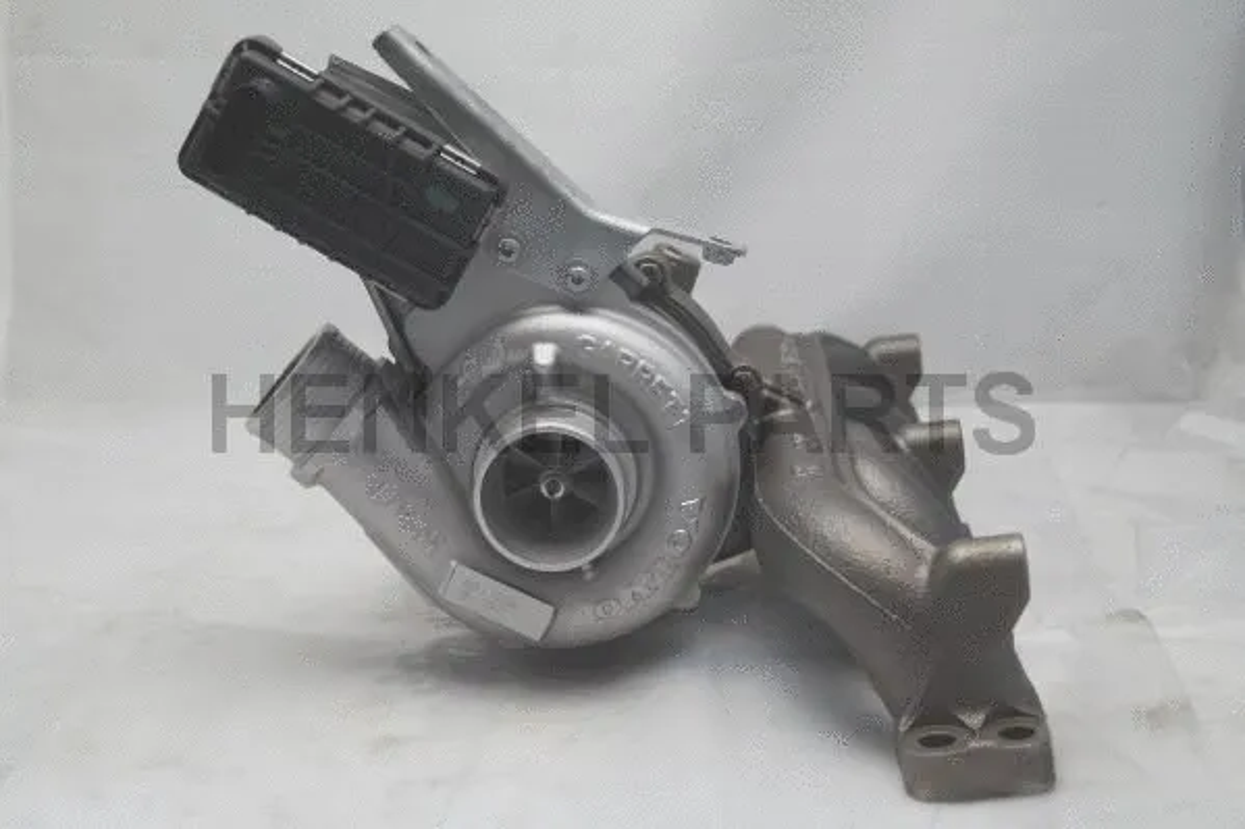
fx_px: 1815
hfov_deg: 37.9
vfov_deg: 25.7
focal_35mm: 52
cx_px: 622
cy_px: 414
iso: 1250
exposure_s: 1/160
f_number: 5
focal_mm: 35
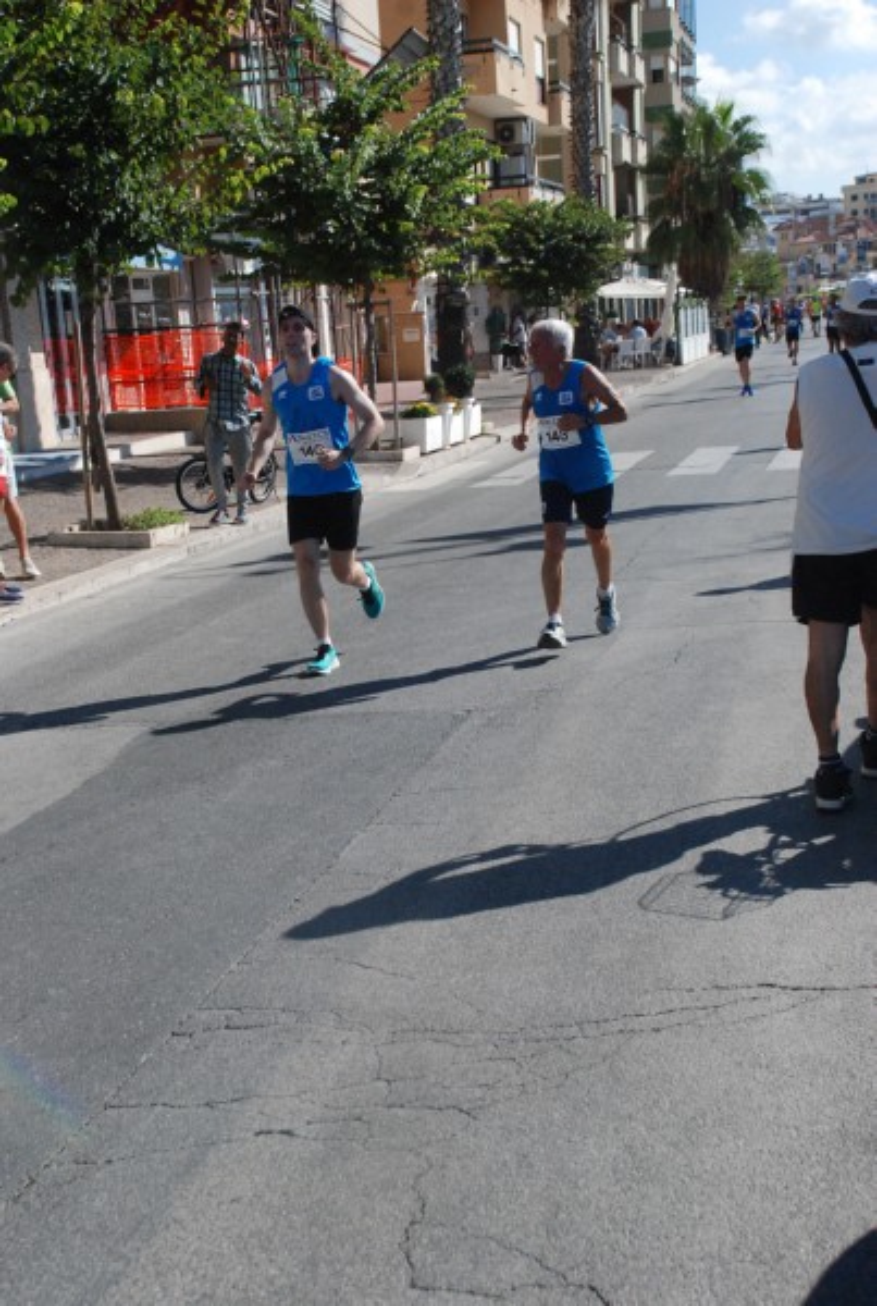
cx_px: 438
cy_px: 653
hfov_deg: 23.9
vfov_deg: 35.0
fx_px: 2072
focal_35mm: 57
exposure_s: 1/2000
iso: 1000
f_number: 8
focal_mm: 38
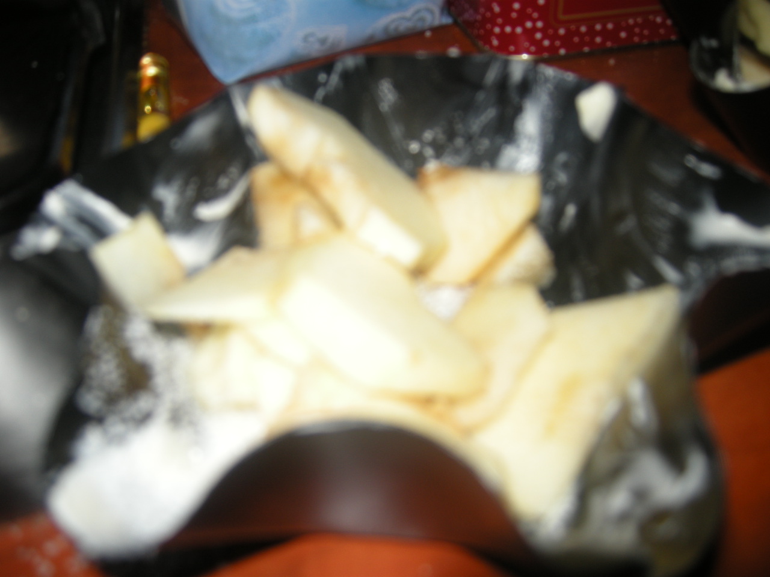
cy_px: 288
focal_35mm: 35
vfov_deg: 40.7
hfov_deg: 52.6
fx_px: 779
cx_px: 385
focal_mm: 7.5
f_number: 2.7
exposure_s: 1/60
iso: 64
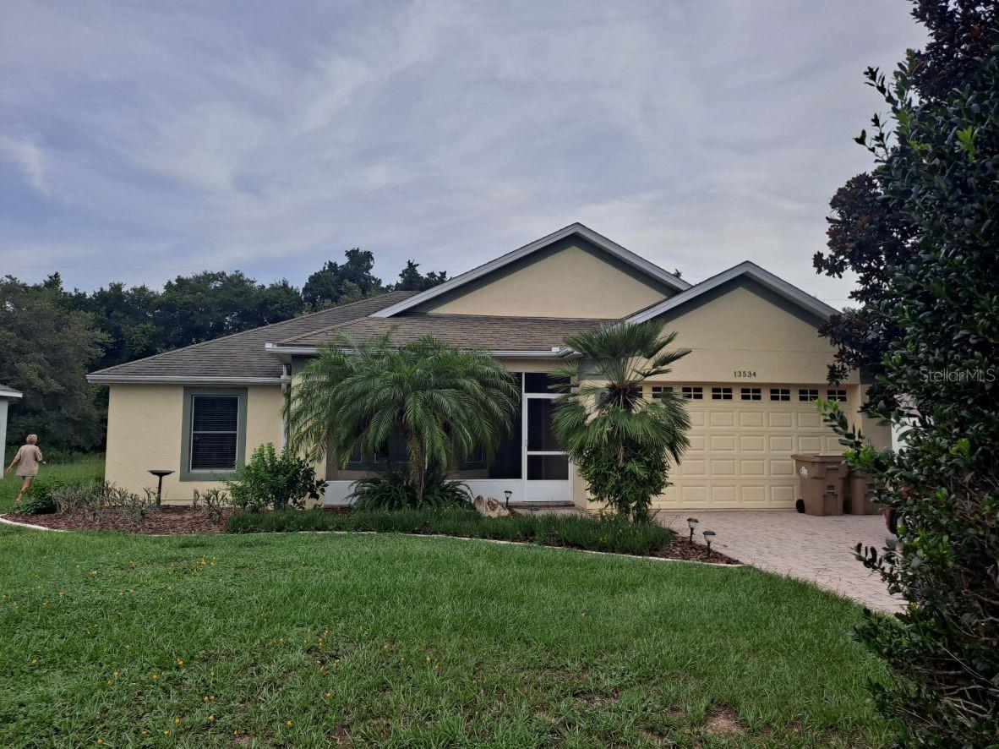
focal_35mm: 25
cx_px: 500
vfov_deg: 54.9
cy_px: 374
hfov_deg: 69.4
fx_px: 721
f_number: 2
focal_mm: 4.6
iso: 32
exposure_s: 1/755
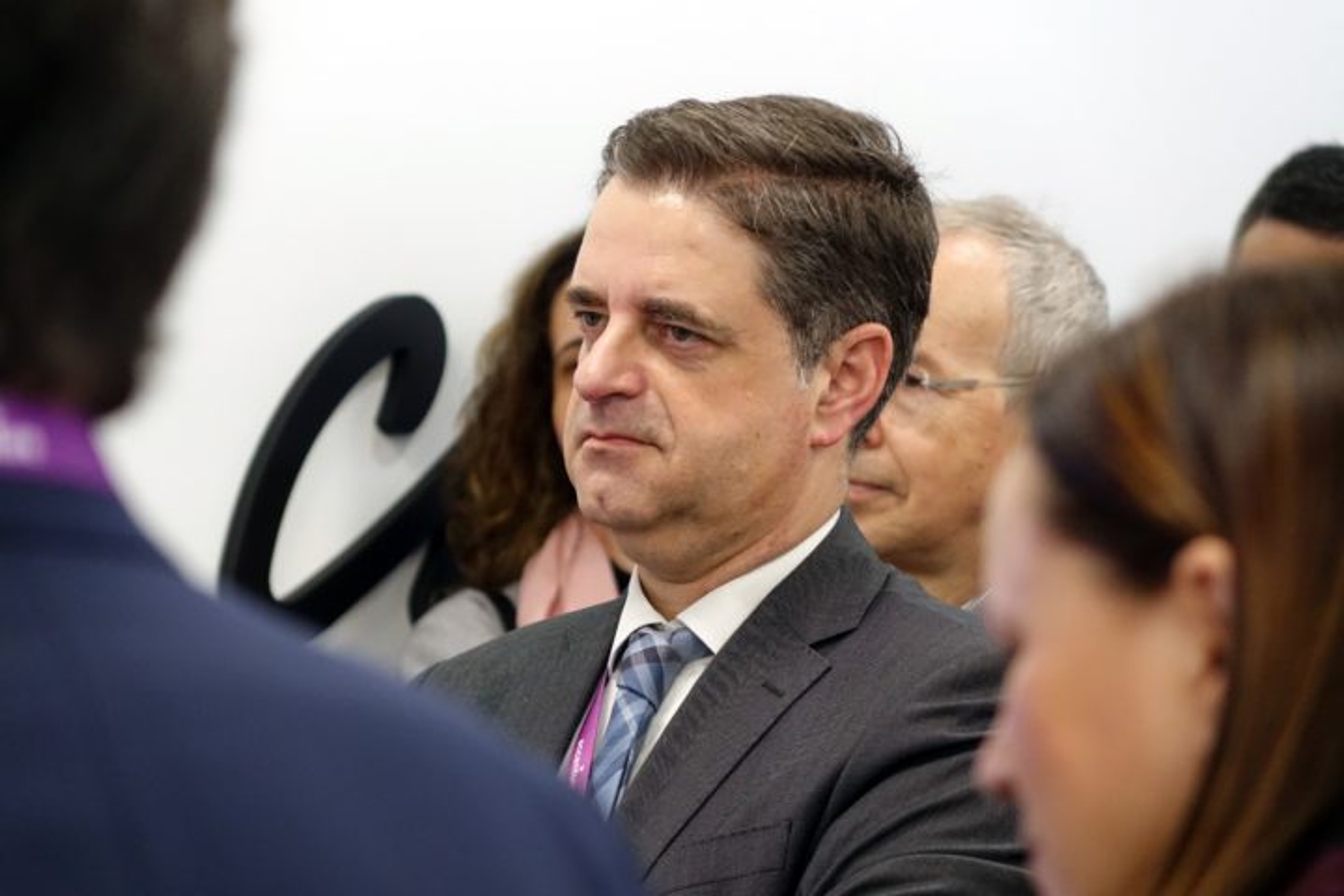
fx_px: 7466
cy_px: 448
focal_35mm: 200
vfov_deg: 6.9
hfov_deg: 10.3
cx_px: 672
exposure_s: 1/200
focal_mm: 73.3
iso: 1250
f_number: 3.2
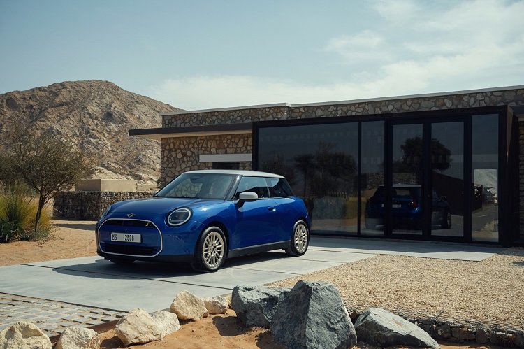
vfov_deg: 34.2
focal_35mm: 39
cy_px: 174
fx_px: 567
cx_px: 262
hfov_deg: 49.6
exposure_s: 1/400
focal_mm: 39
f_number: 9
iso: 400
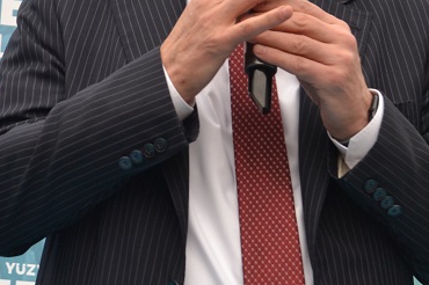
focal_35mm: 185
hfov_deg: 11.1
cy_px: 10
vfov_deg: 7.4
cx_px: 75
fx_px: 2203
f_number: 5.6
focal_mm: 48
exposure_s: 1/125
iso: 180
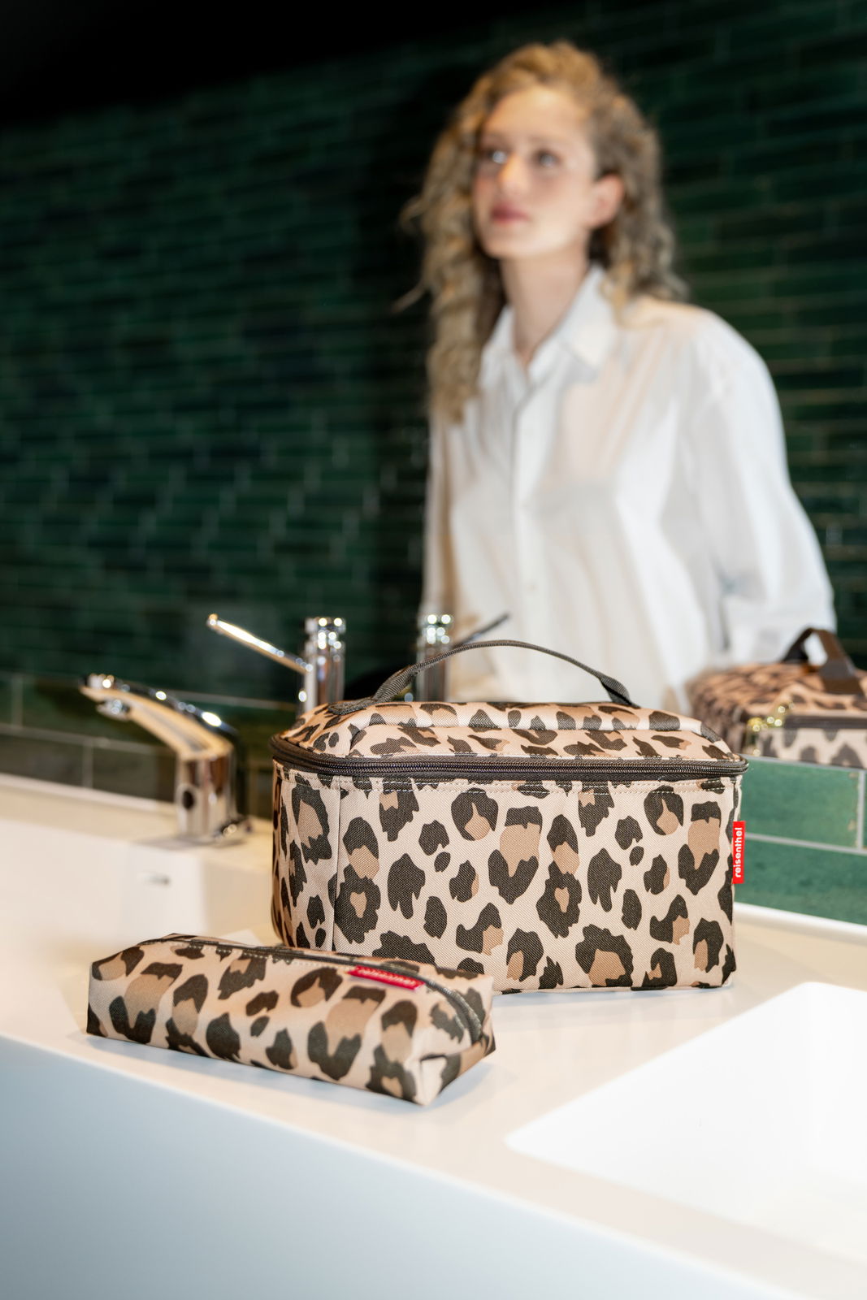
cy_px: 650
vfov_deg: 47.4
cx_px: 434
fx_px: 1481
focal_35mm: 41
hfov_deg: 32.6
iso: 100
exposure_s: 1/250
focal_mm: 41
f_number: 2.8
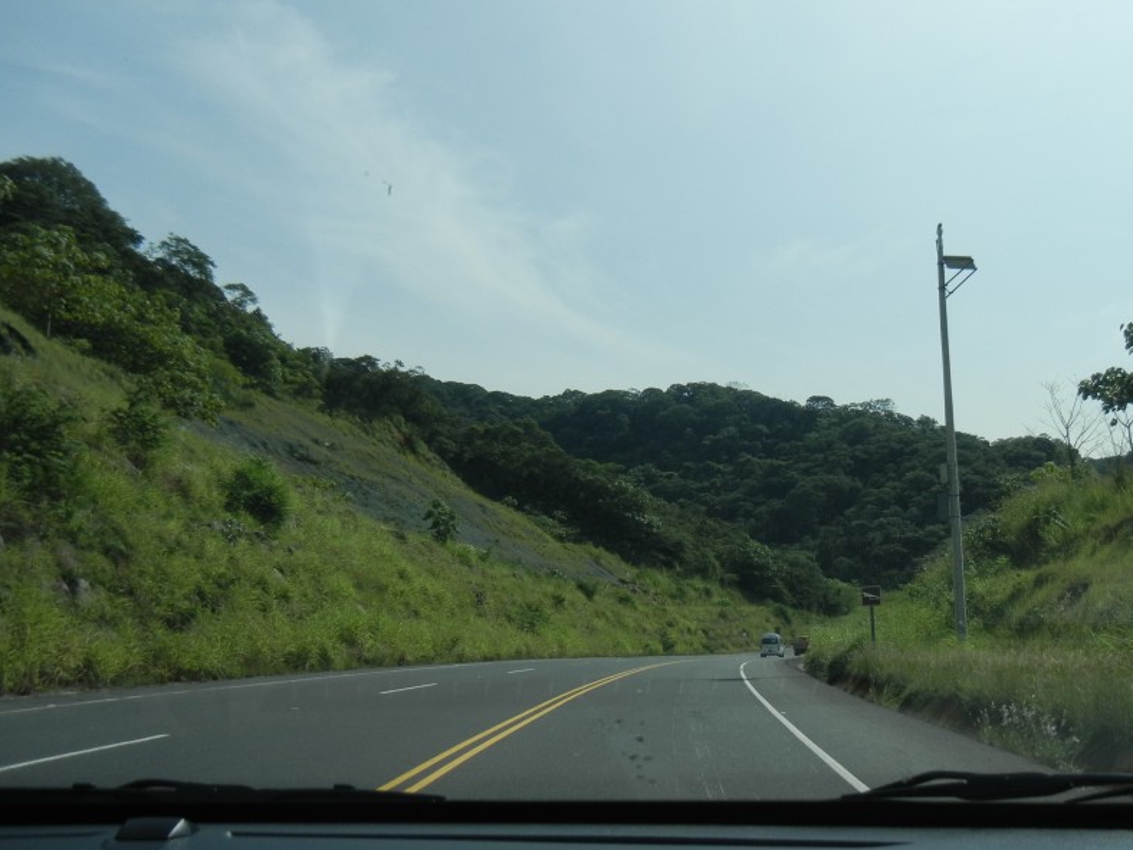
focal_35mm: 39
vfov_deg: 36.8
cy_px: 485
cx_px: 707
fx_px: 1276
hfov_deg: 47.4
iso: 160
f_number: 7
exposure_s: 1/633
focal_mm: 5.4
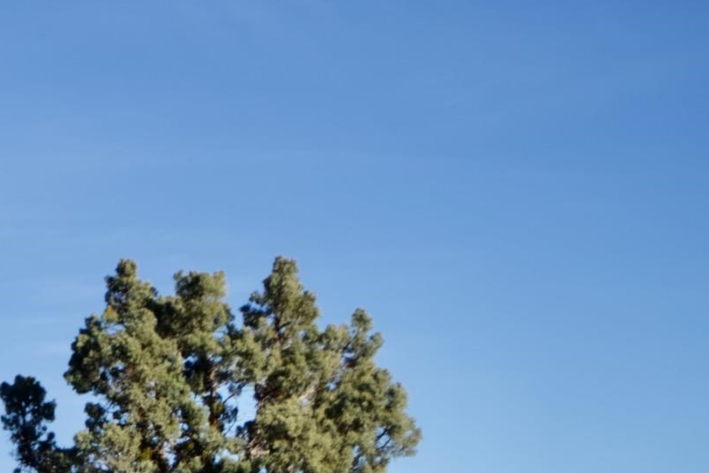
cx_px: -316
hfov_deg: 16.9
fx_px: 2186
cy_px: 710
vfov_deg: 11.8
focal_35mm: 111
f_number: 8
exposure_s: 1/200
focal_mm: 24
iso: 100
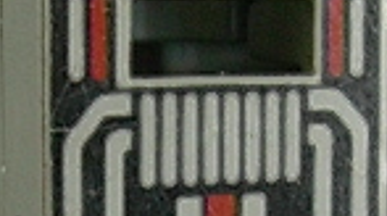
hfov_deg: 10.1
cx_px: 142
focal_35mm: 214
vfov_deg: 5.6
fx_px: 2192
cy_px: 240
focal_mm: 6.7
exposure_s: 1/8
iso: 70
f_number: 2.9
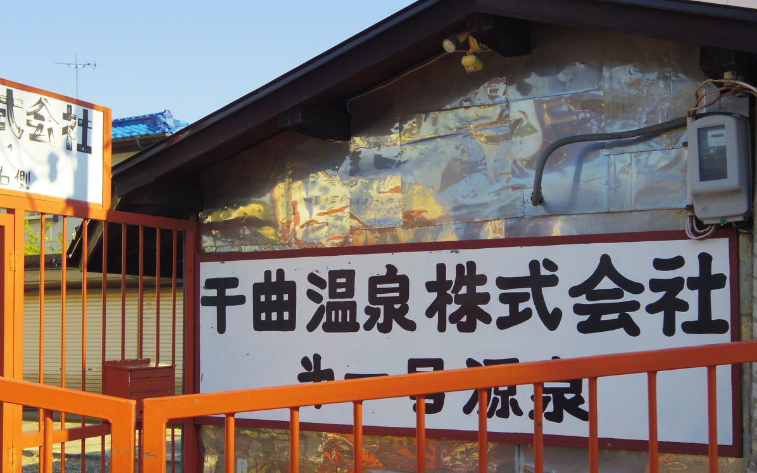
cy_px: 280
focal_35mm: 50
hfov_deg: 40.3
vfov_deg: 25.8
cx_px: 379
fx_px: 1031
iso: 200
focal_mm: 8.5
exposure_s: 1/800
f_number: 3.2
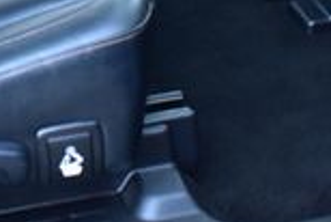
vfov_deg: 11.8
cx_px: 60
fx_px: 1031
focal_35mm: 112
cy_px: -97
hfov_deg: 18.1
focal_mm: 18
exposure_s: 1/3
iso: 1600
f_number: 3.5
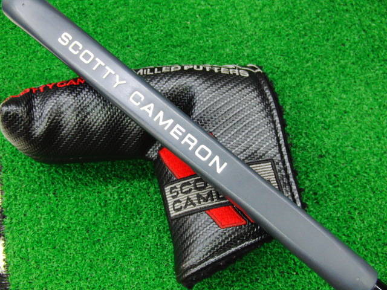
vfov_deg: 38.7
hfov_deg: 50.1
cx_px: 194
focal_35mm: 37
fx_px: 414
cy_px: 145
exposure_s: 1/25
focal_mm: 6.42
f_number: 3.6
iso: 400
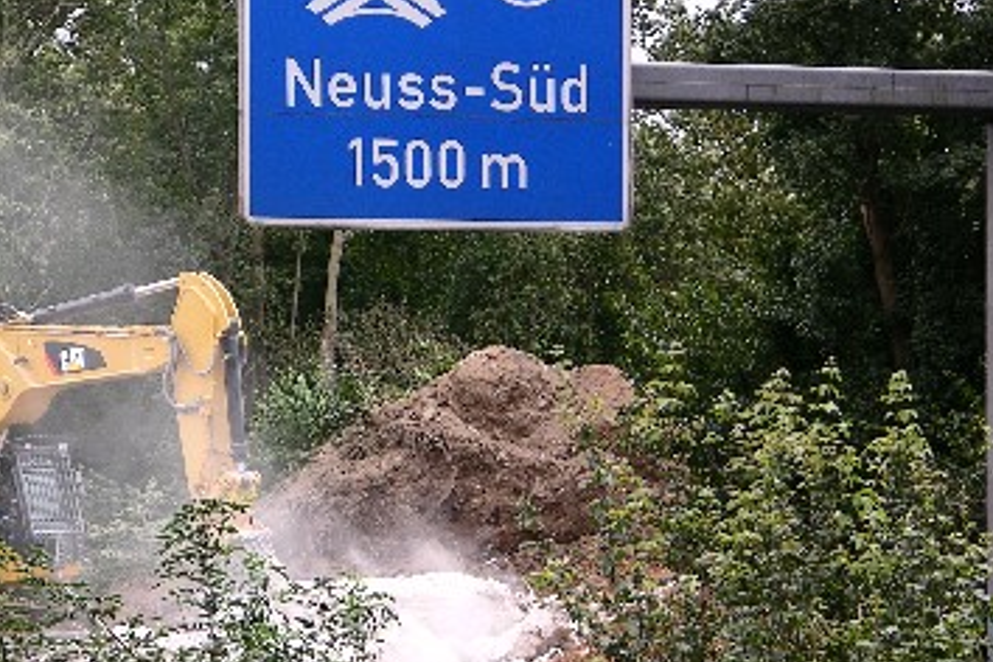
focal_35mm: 224
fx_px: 6178
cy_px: 359
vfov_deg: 6.1
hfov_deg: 9.2
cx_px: 192
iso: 50
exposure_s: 1/87.3
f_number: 3.8
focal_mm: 31.9
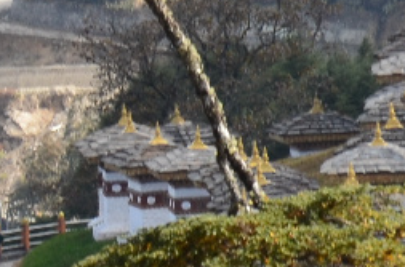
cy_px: -159
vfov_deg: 1.6
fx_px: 9802
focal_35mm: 874
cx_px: 967
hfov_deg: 2.4
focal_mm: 92
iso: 200
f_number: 11
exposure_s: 1/100
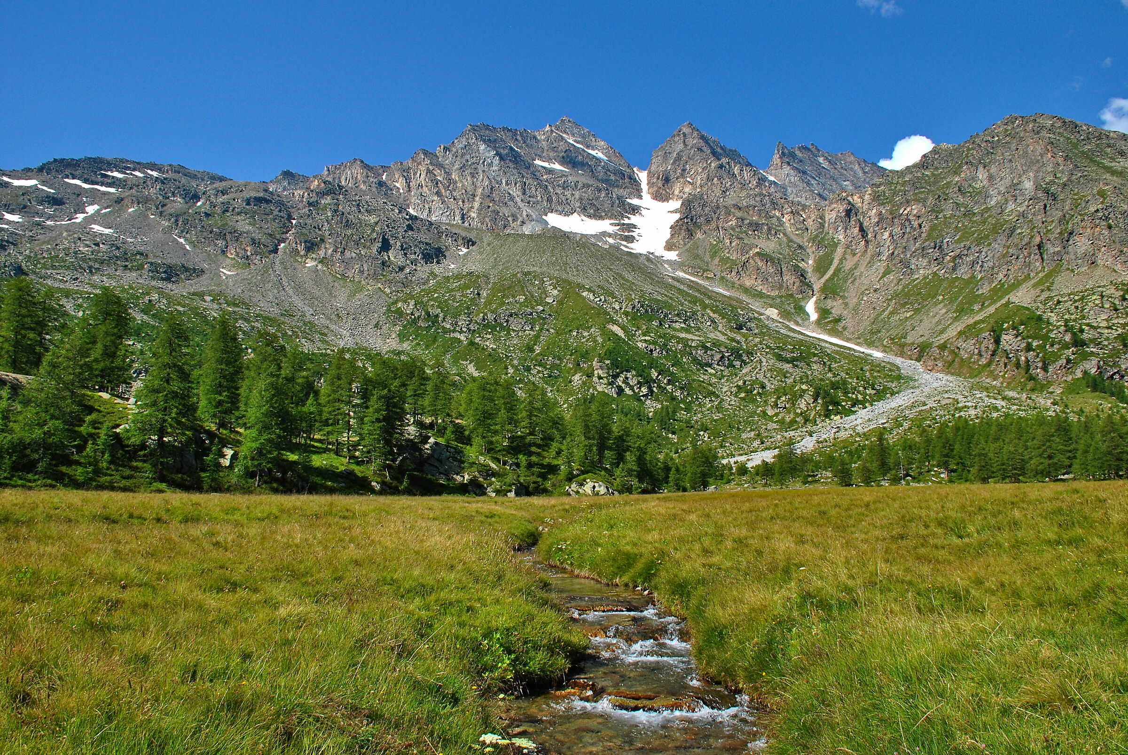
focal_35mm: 27
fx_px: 847
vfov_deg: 48.1
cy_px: 378
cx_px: 564
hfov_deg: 67.3
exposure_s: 1/80
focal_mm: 18
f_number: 20
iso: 200
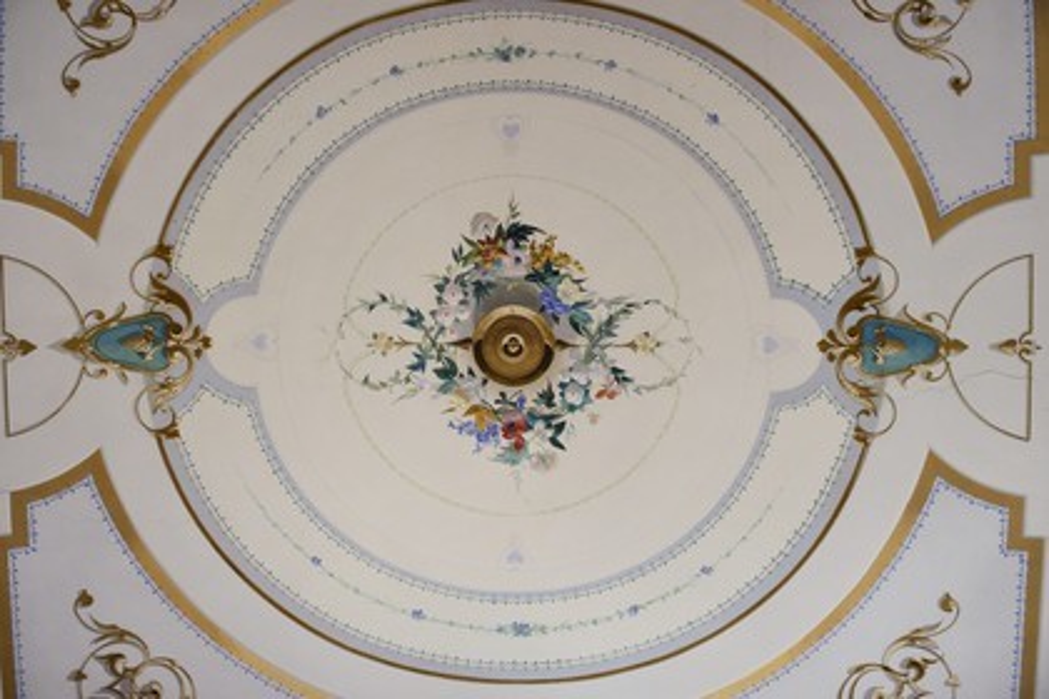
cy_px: 350
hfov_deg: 73.7
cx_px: 524
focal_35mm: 24
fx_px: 699
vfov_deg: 53.1
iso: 800
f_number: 4
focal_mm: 24
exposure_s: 1/60
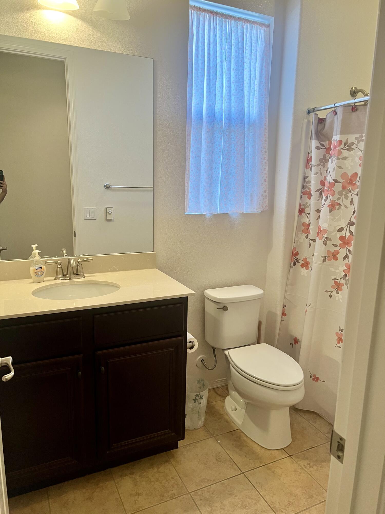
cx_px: 192
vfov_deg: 67.3
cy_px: 257
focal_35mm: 26
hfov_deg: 53.1
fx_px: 386
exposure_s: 1/60
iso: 80
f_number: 1.5
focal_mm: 5.7
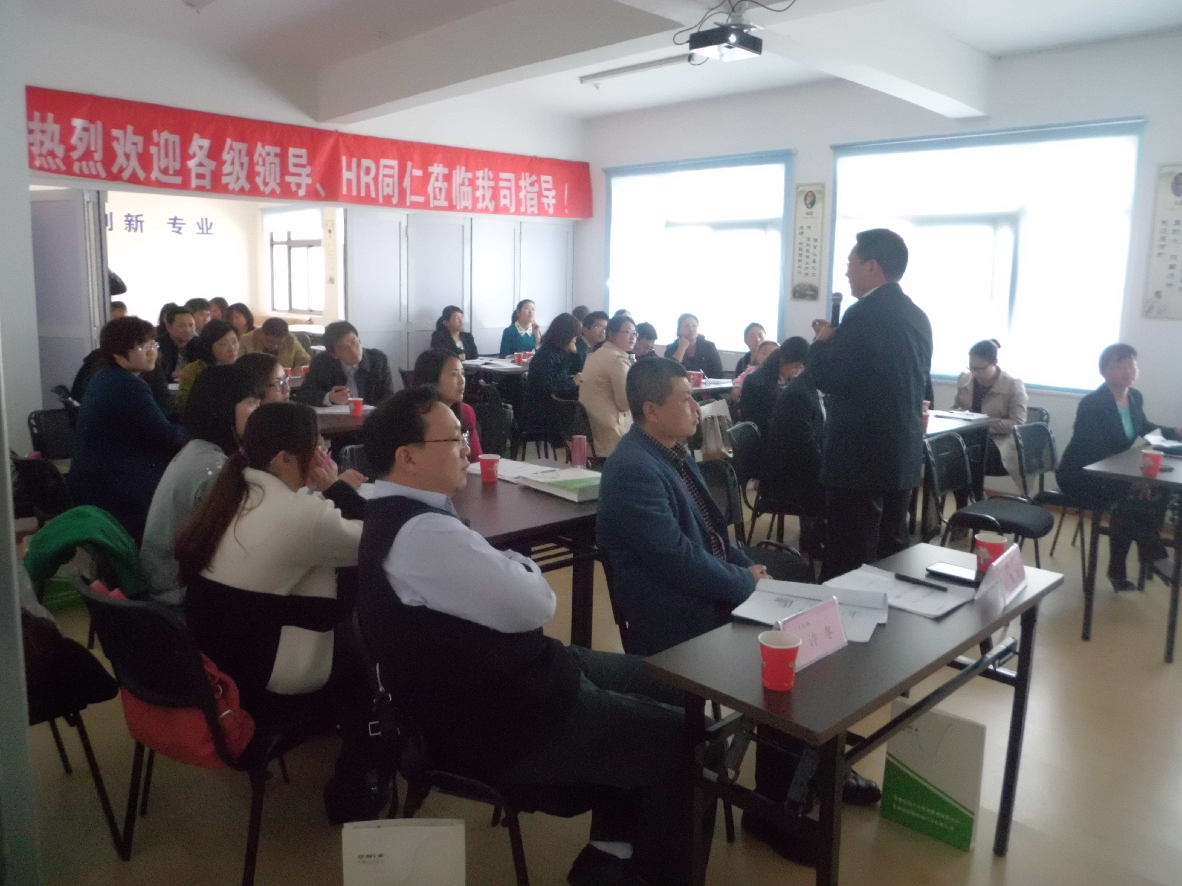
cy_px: 443
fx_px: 888
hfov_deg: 67.3
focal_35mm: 26
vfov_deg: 53.1
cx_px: 591
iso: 800
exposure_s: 1/80
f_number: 3.2
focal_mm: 4.6
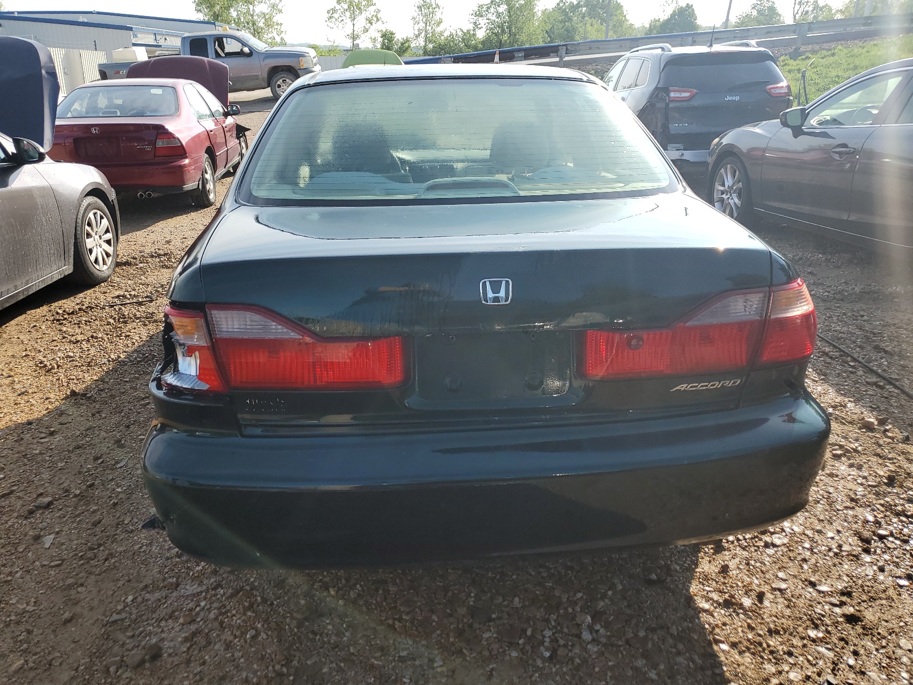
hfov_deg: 67.3
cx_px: 456
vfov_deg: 53.1
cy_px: 342
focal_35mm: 26
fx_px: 686
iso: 50
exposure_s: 1/1667
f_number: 1.5
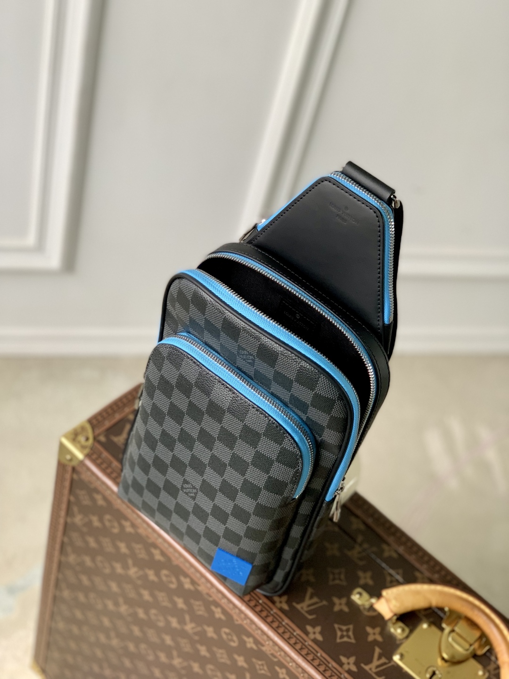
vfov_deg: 36.8
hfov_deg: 28.0
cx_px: 254
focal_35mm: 52
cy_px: 340
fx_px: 1019
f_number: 2.4
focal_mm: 6
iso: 100
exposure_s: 1/122
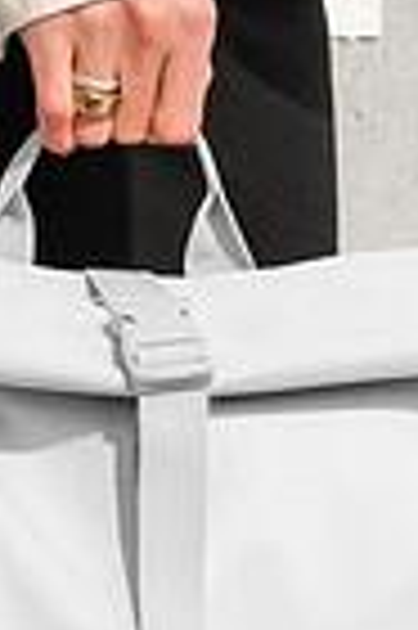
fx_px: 4539
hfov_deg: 5.3
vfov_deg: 7.9
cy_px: 475
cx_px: 144
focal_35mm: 260
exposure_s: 1/200
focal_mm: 42
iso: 800
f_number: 7.1
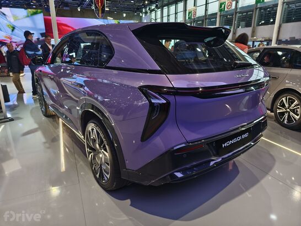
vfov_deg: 58.9
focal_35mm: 23
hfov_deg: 73.9
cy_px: 113
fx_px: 200
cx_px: 150
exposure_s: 1/100
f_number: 1.75
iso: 299
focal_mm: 8.67
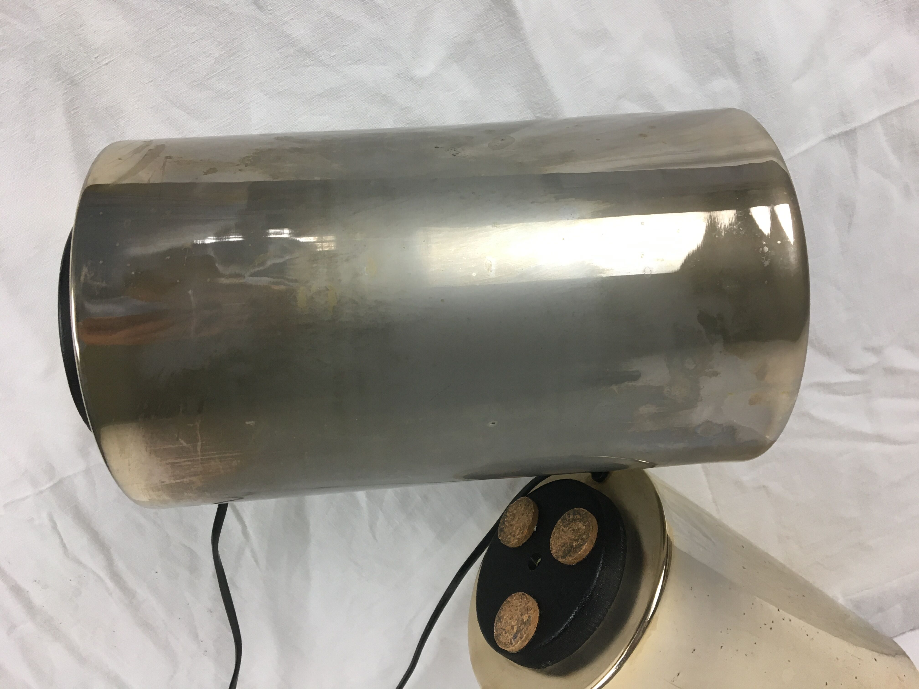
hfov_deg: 61.7
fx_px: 770
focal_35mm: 29
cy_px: 344
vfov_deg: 48.2
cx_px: 460
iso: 40
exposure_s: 1/33
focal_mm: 4.15
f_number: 2.2
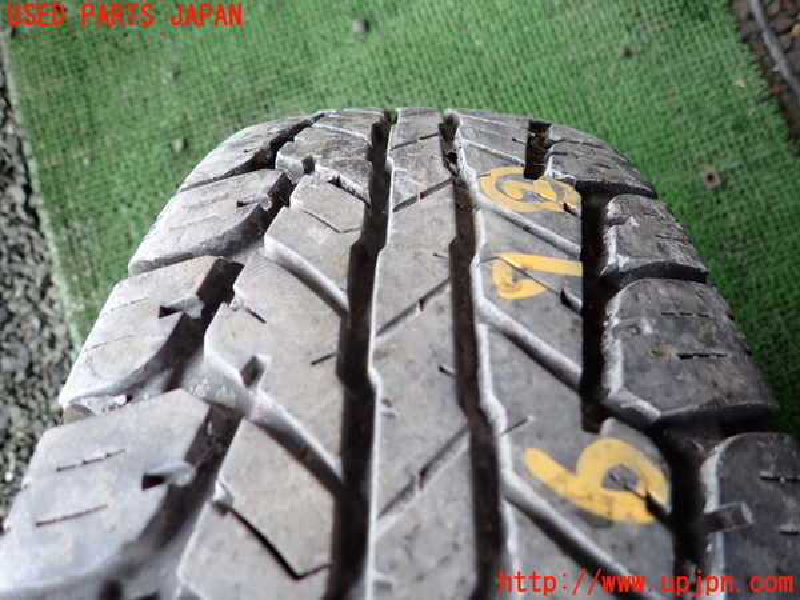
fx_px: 578
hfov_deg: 69.4
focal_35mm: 25
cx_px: 400
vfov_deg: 54.9
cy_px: 300
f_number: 2
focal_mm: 4.5
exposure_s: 1/125
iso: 160
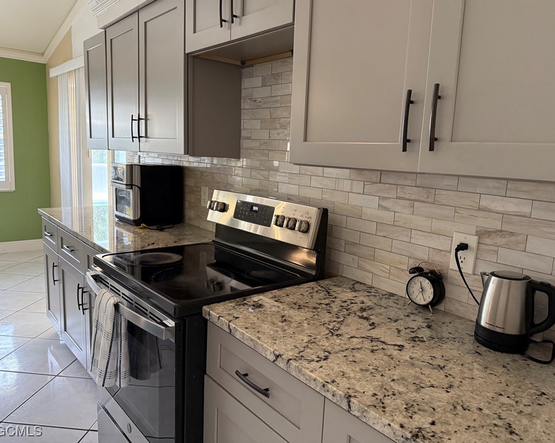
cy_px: 214
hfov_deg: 66.0
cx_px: 292
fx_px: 427
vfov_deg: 54.9
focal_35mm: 26
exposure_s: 1/60
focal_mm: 6.76
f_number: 1.78
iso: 500
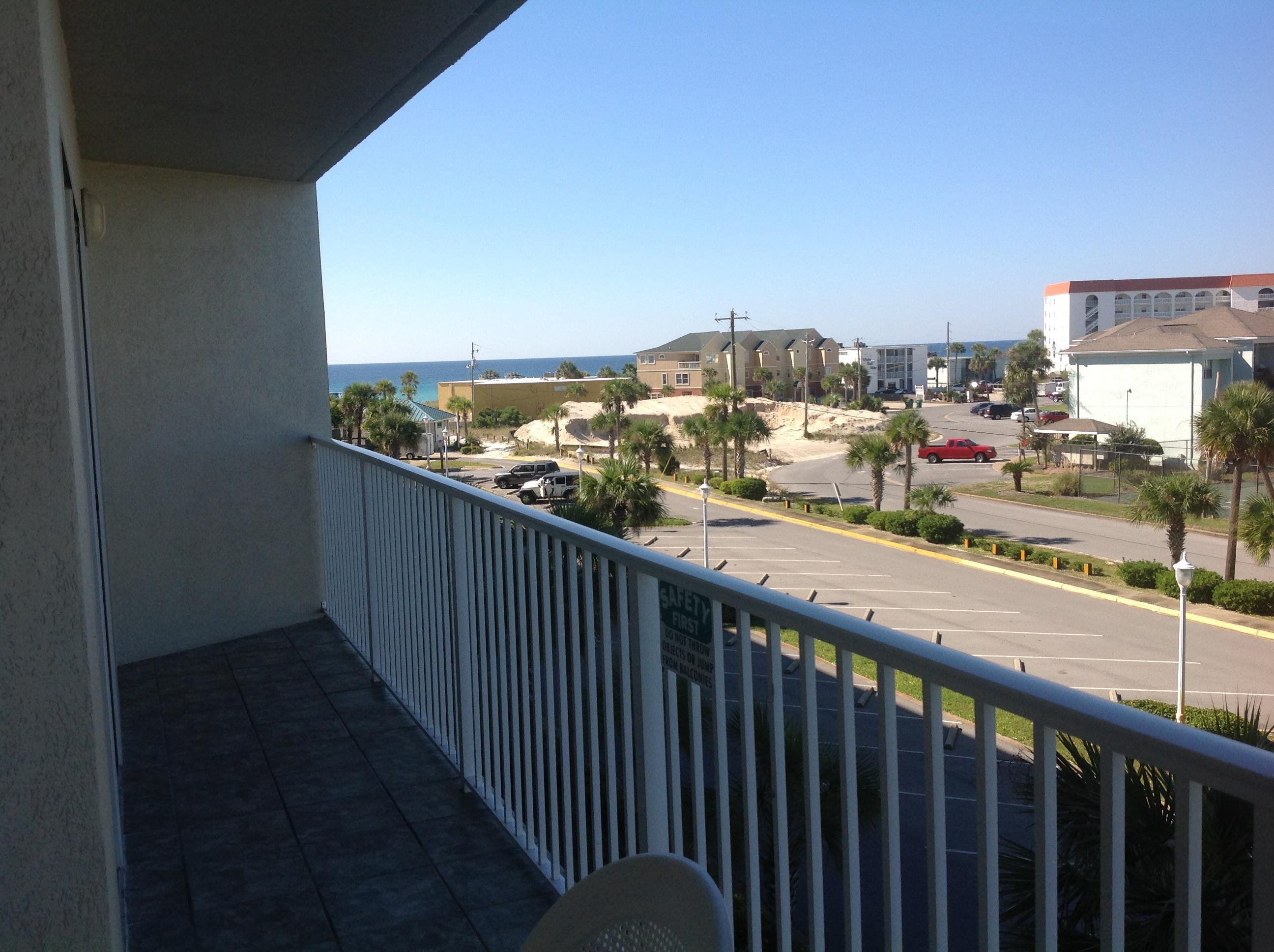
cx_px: 637
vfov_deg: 40.6
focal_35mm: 35
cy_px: 476
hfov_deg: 52.7
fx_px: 1286
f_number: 2.4
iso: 50
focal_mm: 4.28
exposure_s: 1/1592
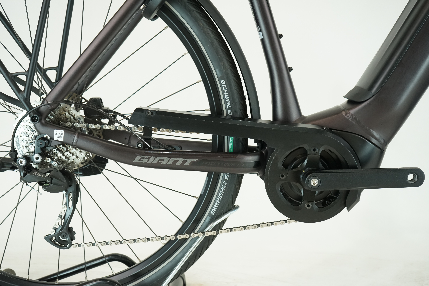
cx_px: 214
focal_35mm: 43
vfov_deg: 31.2
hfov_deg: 45.4
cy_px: 143
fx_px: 512
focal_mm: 43
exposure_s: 1/200
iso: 1600
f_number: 5.6
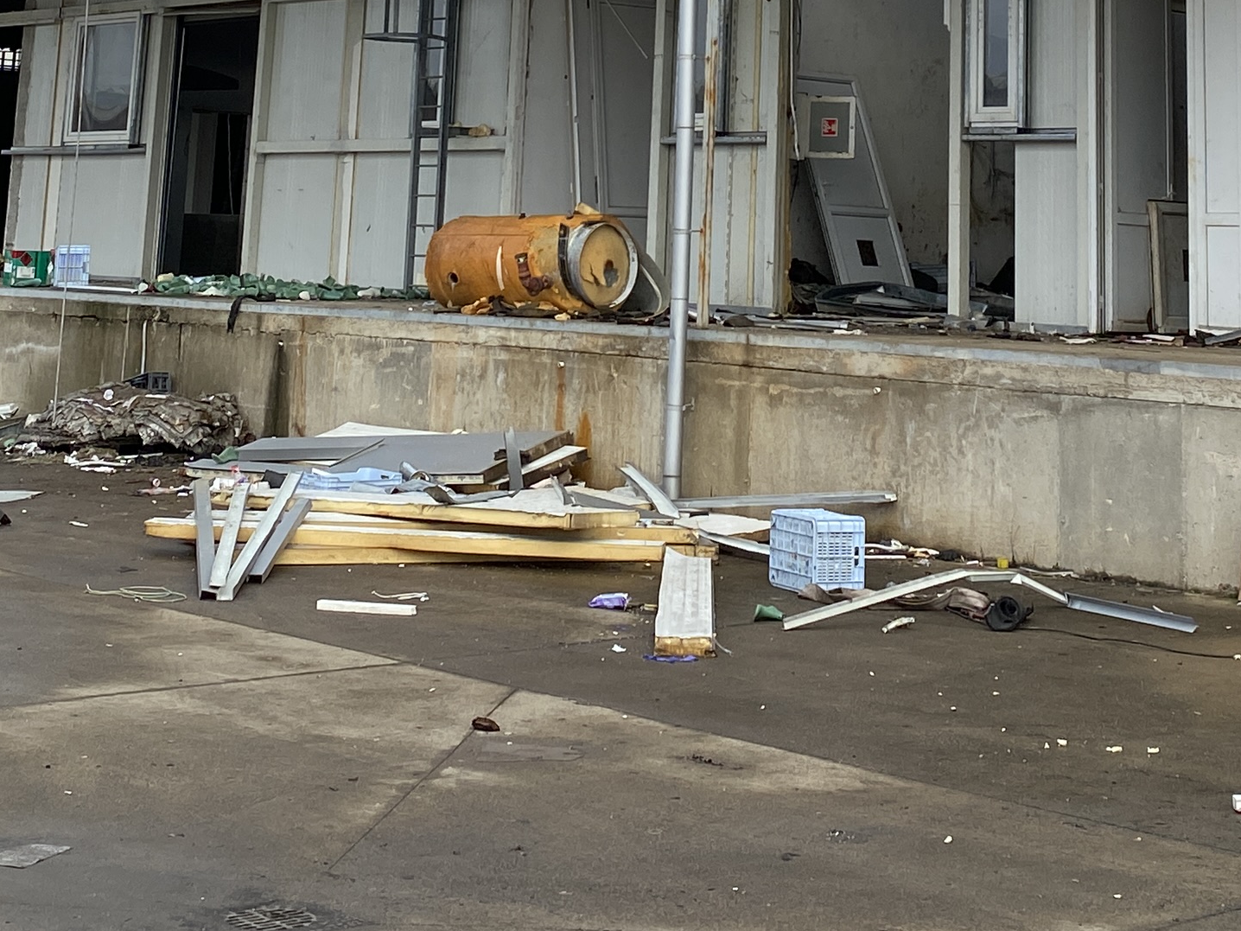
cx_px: 773
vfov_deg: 18.5
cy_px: -329
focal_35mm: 73
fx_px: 2617
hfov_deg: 26.6
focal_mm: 4.25
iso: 32
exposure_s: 1/1629
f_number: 1.8
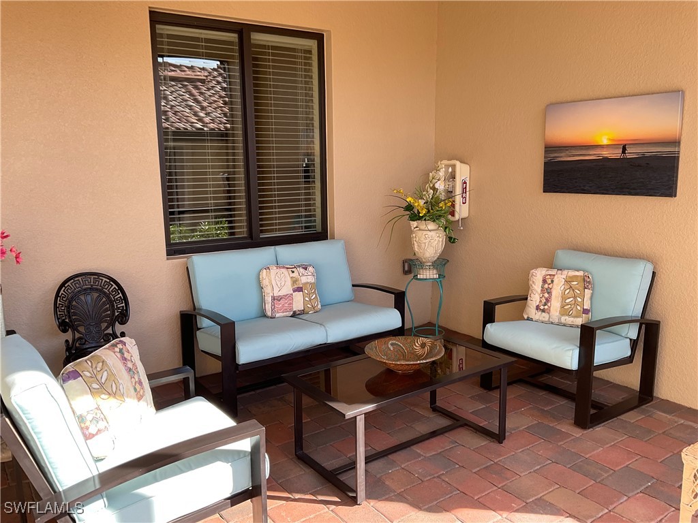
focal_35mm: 29
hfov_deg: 61.7
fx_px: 585
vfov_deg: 48.2
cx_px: 349
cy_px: 262
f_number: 1.8
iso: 25
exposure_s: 1/122
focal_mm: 3
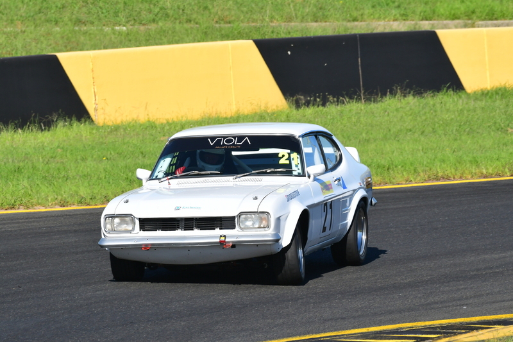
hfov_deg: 3.8
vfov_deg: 2.5
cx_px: 256
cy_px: 171
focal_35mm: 540
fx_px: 7693
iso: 500
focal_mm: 360
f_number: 11
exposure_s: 1/640
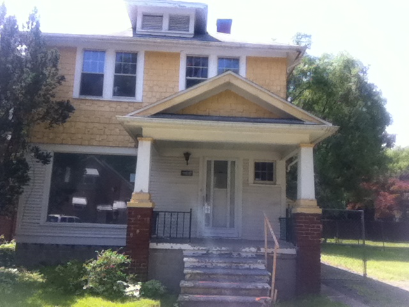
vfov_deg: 40.7
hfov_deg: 52.6
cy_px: 154
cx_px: 204
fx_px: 414
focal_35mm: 35
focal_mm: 3.85
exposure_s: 1/1203
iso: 125
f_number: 2.4
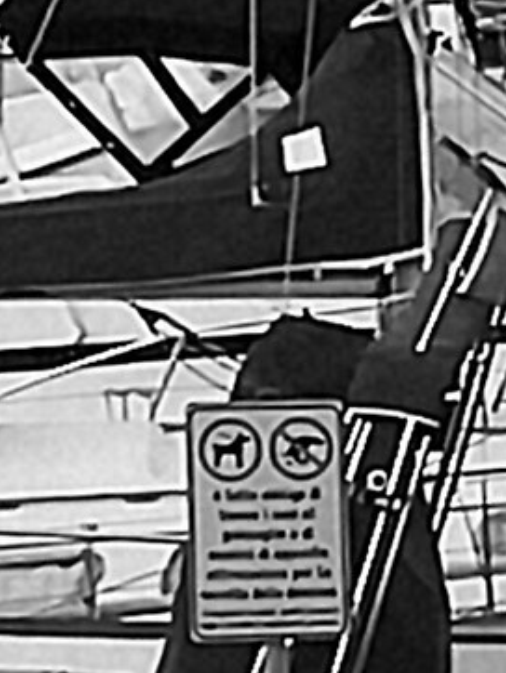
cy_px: -902
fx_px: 8001
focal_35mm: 411
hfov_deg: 3.6
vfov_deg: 4.7
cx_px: 1237
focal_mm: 3.83
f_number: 2.2
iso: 64
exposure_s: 1/33.3
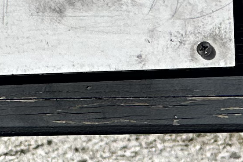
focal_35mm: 584
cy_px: -258
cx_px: 361
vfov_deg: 2.3
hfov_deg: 3.5
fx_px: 3943
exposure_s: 1/1754
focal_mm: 9
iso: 32
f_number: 2.8
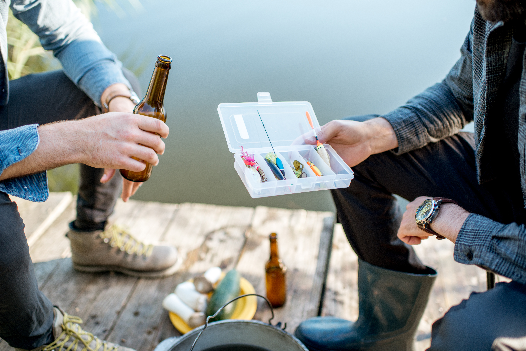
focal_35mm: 35
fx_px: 512
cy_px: 176
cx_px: 263
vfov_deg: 37.9
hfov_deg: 54.4
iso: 200
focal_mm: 35
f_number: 2
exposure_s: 1/800
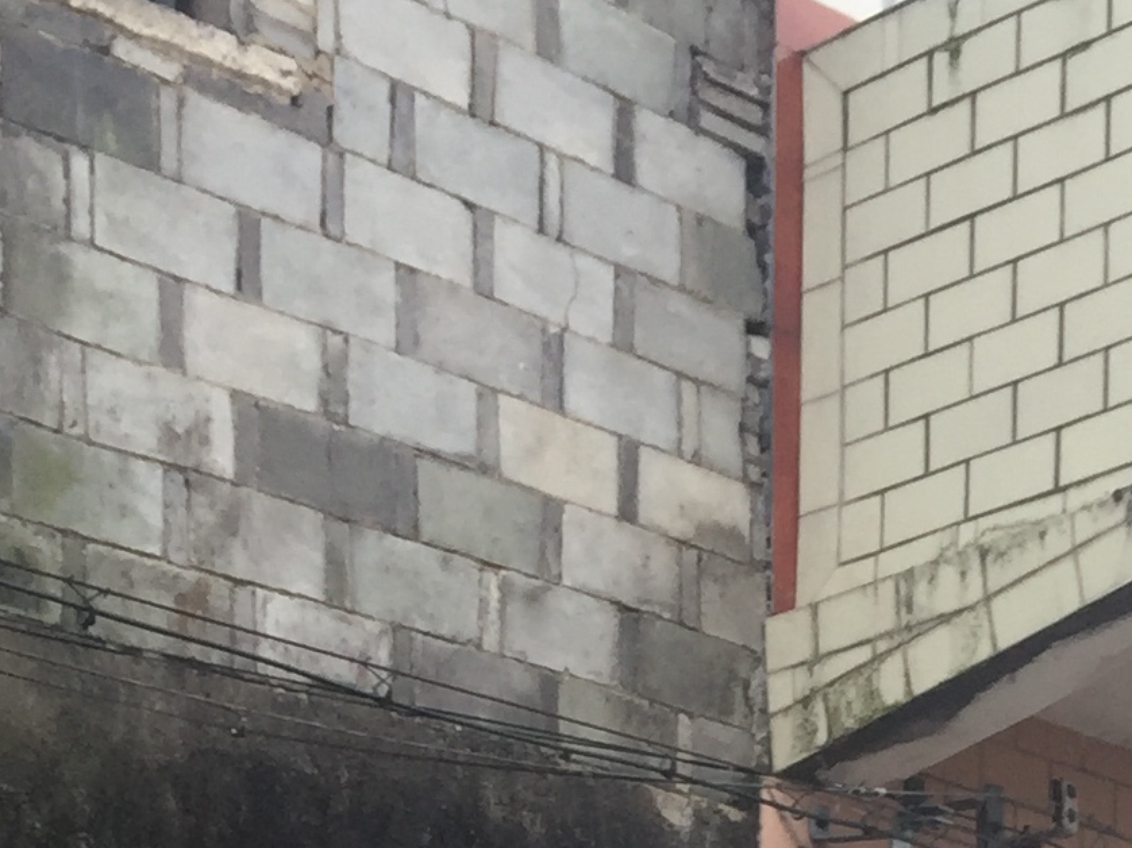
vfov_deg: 11.1
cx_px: 713
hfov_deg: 17.4
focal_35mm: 113
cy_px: 2011
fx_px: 3694
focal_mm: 4.15
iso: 32
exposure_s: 1/344
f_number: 2.2
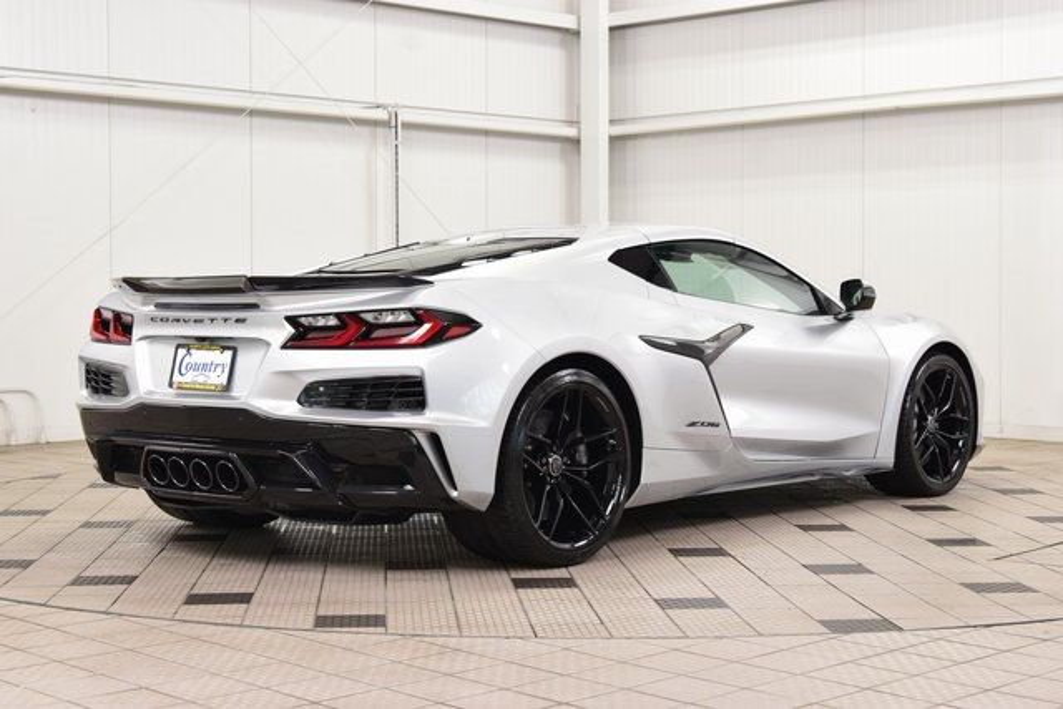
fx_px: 1772
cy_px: 354
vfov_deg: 22.6
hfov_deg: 33.4
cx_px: 532
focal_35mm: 60
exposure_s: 1/60
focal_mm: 40
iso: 1600
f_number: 8
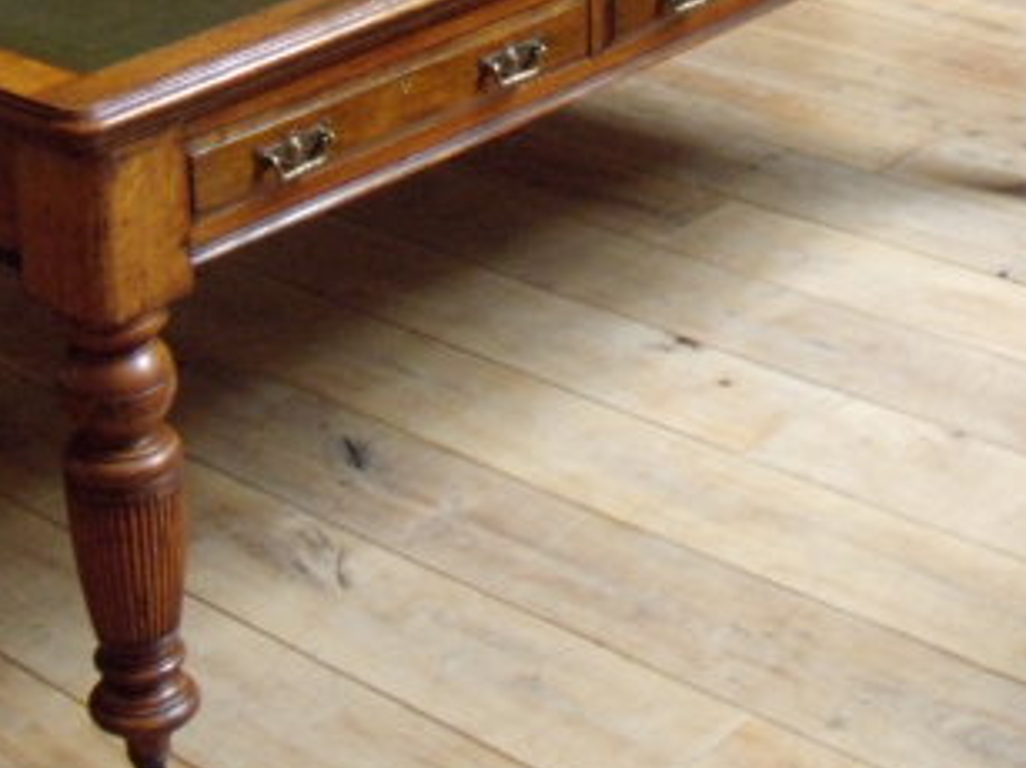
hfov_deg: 26.0
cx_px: 478
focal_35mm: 75
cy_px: 67
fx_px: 2222
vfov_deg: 19.3
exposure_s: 1/10
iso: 400
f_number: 3.6
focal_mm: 6.4
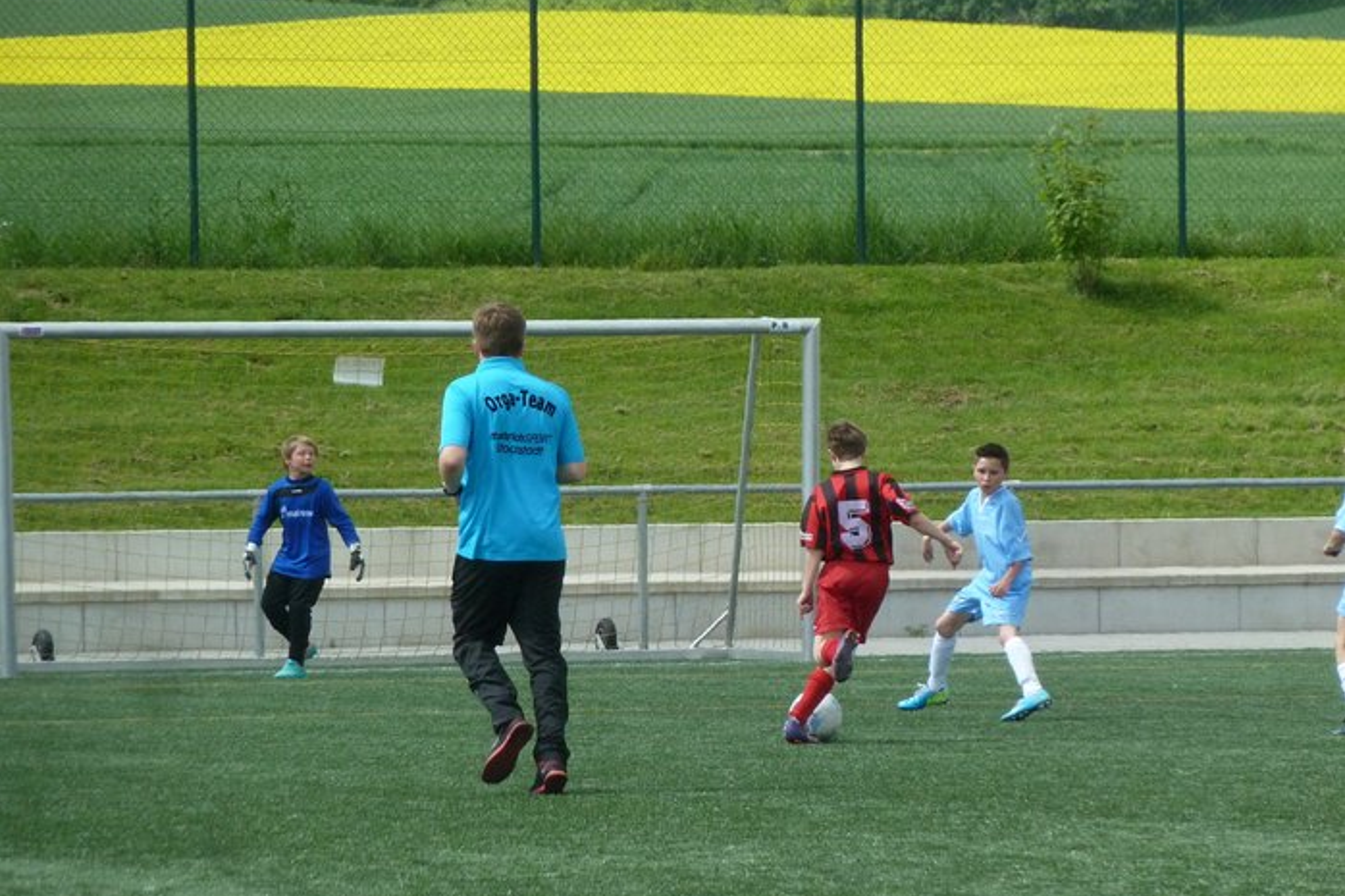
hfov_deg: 6.6
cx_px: 672
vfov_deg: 4.4
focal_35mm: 313
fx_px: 11691
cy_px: 475
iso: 320
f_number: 4.9
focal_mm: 49.2
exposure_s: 1/1000
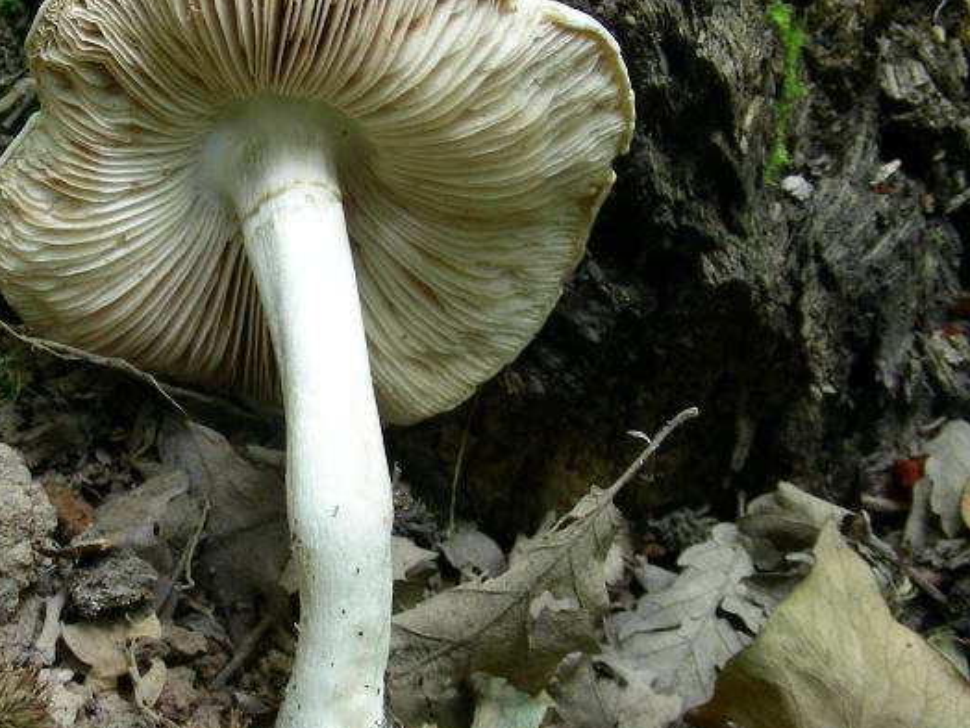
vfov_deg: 25.2
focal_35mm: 58
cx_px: 320
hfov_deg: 32.9
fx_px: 1625
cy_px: 363
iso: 50
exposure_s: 1/15
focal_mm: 6.3
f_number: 3.5
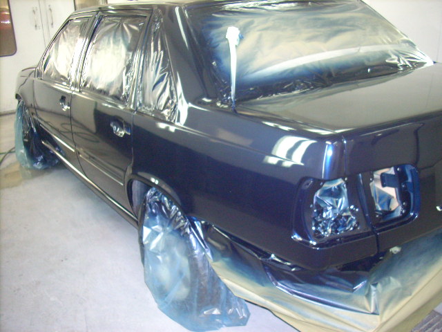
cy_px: 166
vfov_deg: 38.7
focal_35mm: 37
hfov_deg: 50.1
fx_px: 472
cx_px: 221
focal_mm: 6.2
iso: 400
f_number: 2.8
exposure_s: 1/60
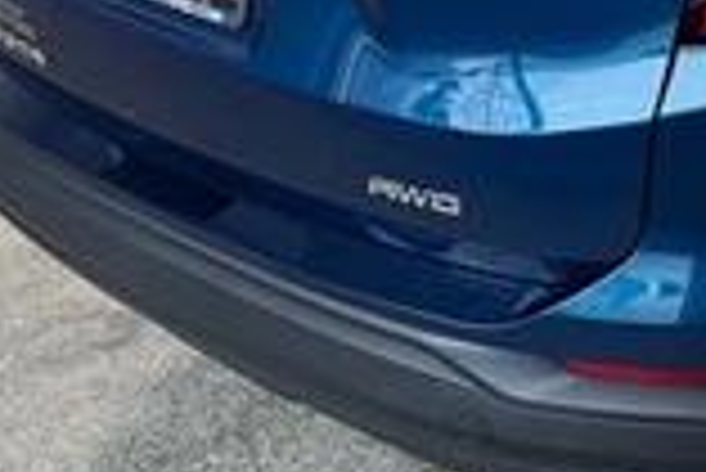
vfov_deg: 16.6
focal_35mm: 80
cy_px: -54
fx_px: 1570
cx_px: 764
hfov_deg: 23.8
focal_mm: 6.76
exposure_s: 1/60
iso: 250
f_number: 1.78
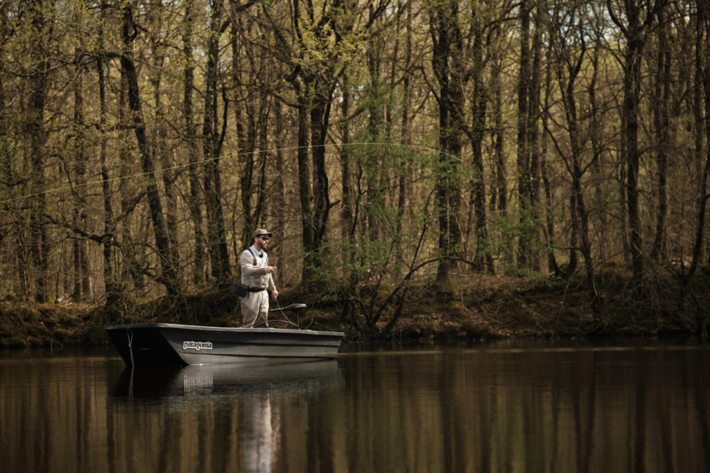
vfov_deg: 11.3
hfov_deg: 16.9
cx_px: 355
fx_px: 2387
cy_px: 236
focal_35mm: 121
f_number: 2.8
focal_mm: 80.4
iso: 320
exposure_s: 1/500
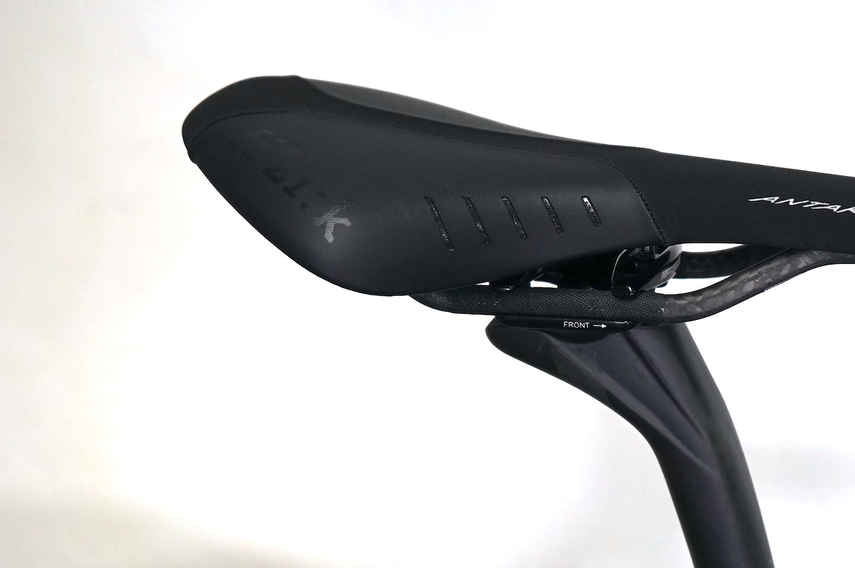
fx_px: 1732
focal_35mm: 73
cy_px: 460
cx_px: 587
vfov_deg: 18.5
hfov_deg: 27.5
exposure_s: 1/160
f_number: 4.5
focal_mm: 41
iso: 800
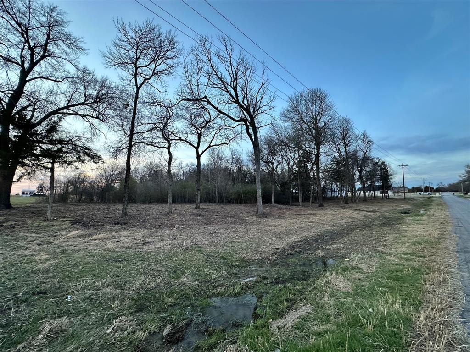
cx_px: 235
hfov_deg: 102.1
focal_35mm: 14
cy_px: 176
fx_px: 190
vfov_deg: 85.7
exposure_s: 1/99
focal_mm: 2.22
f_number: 2.2
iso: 160
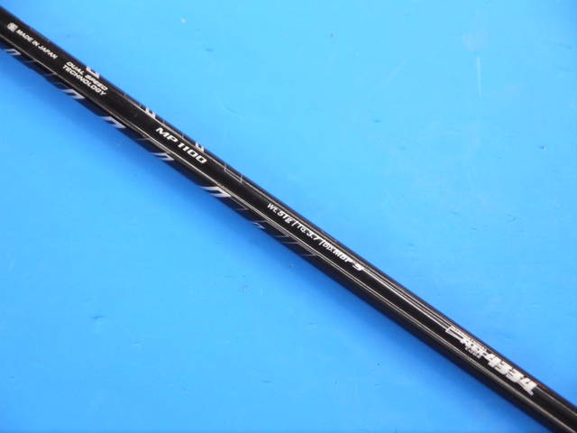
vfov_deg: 17.6
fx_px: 1400
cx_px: 288
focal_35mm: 84
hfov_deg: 23.3
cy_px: 216
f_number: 5.6
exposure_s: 1/80
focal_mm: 42
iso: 800
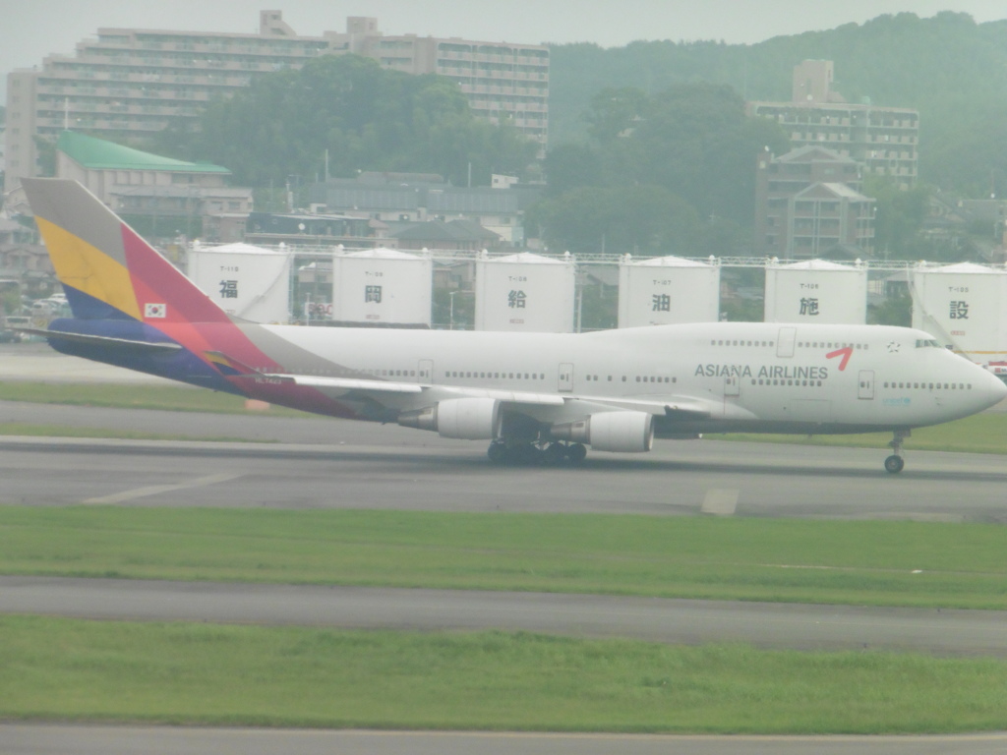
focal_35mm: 265
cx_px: 504
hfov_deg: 7.5
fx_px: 7709
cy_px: 378
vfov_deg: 5.6
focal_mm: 47.3
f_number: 6.3
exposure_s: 1/640
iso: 400
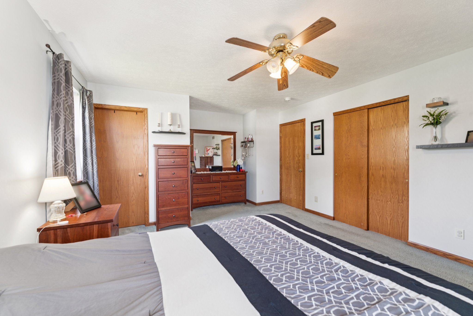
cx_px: 236
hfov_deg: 104.3
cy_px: 158
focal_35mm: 14
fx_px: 184
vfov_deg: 81.2
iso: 200
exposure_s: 1/15
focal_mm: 14
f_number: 5
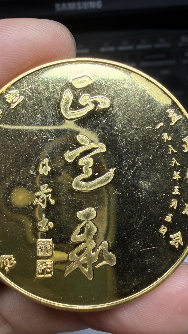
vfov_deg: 66.1
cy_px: 169
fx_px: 257
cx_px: 83
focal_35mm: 29
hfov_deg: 40.1
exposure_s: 1/121
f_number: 2.2
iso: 80
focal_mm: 2.22
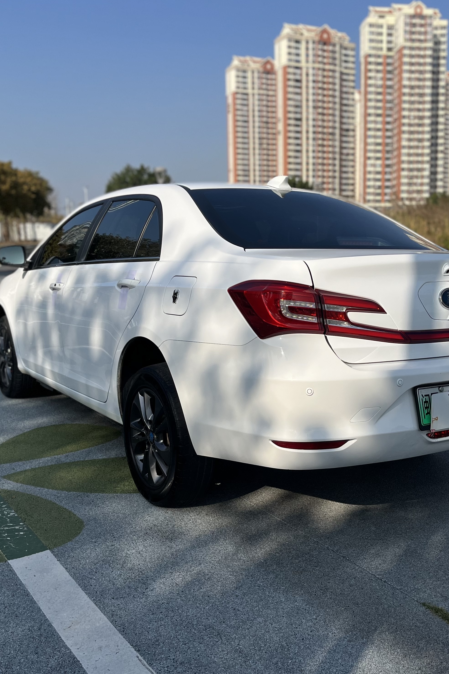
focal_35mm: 37
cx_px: 285
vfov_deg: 51.9
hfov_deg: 35.7
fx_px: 692
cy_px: 331
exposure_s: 1/8403
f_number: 1.6
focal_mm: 5.1
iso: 50
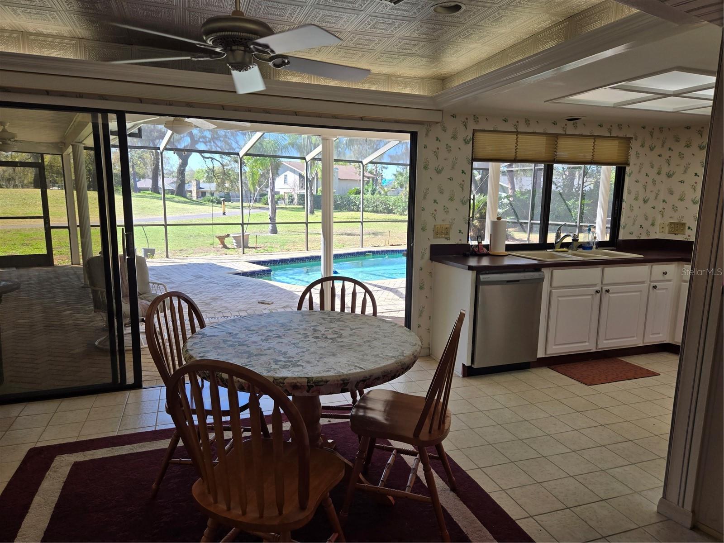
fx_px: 481
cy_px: 272
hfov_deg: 73.9
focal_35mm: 23
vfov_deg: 58.9
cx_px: 362
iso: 25
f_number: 1.8
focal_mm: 5.4
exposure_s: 1/254
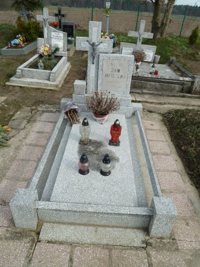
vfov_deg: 69.4
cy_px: 134
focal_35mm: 25
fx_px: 193
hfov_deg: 54.9
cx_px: 100
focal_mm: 4.1
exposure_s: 1/400
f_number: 4
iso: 80
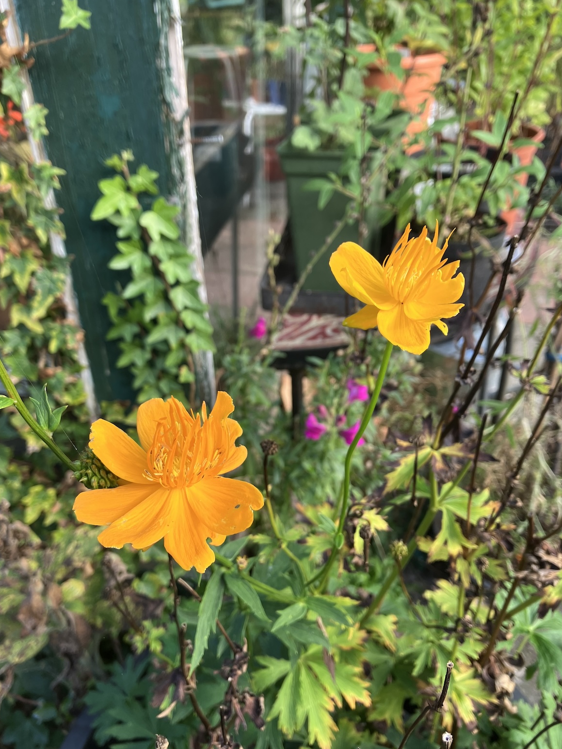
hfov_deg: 48.2
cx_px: 279
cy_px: 382
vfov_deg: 61.6
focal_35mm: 29
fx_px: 628
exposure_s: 1/126
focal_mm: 3.99
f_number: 1.8
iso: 20
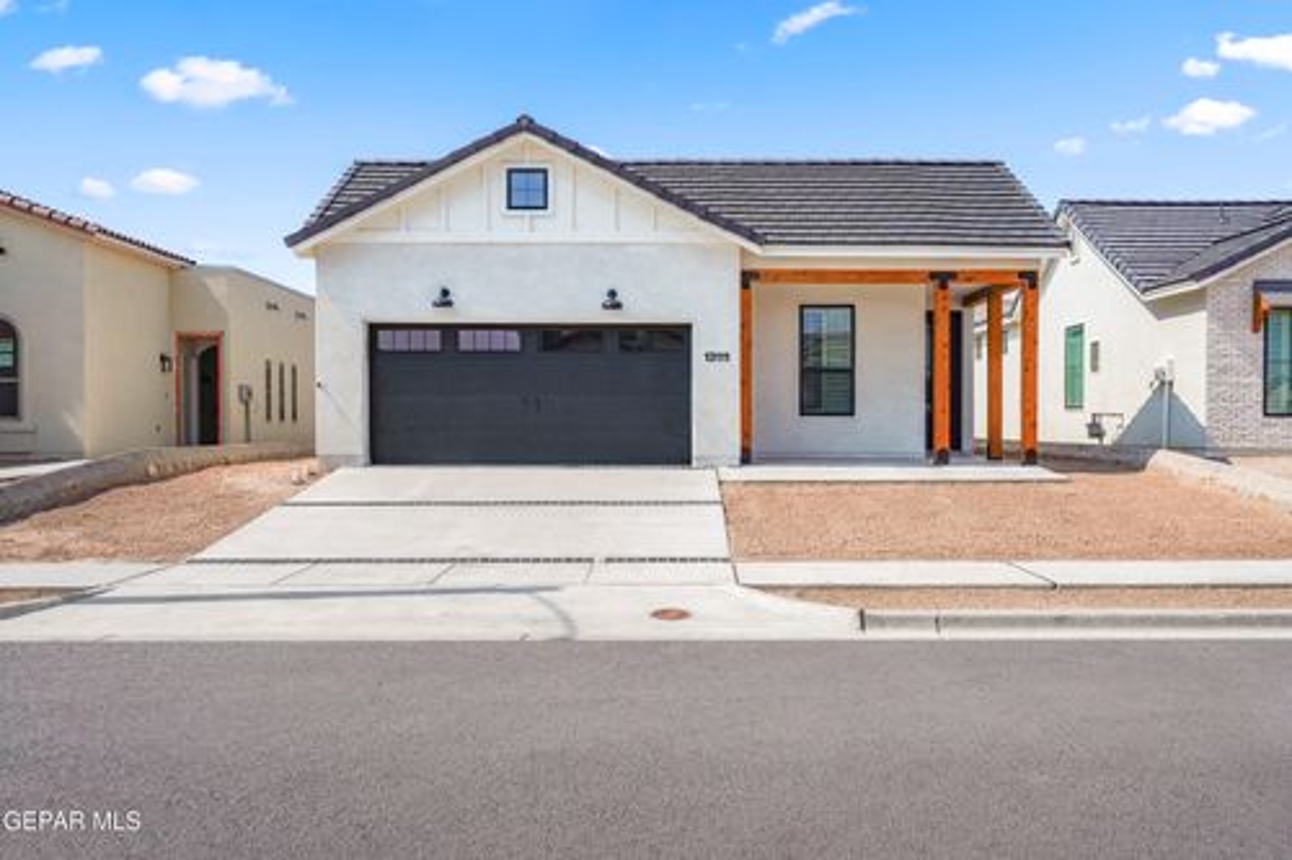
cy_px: 430
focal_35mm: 35
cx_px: 646
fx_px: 1256
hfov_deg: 54.5
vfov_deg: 37.8
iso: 640
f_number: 10
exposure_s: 1/2500
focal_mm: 35
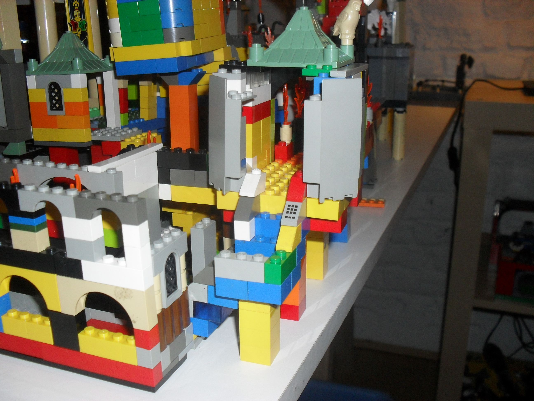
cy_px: 200
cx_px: 267
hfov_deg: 52.6
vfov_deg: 40.7
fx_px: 540
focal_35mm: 35
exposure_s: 1/45
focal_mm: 6.3
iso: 200
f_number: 3.2
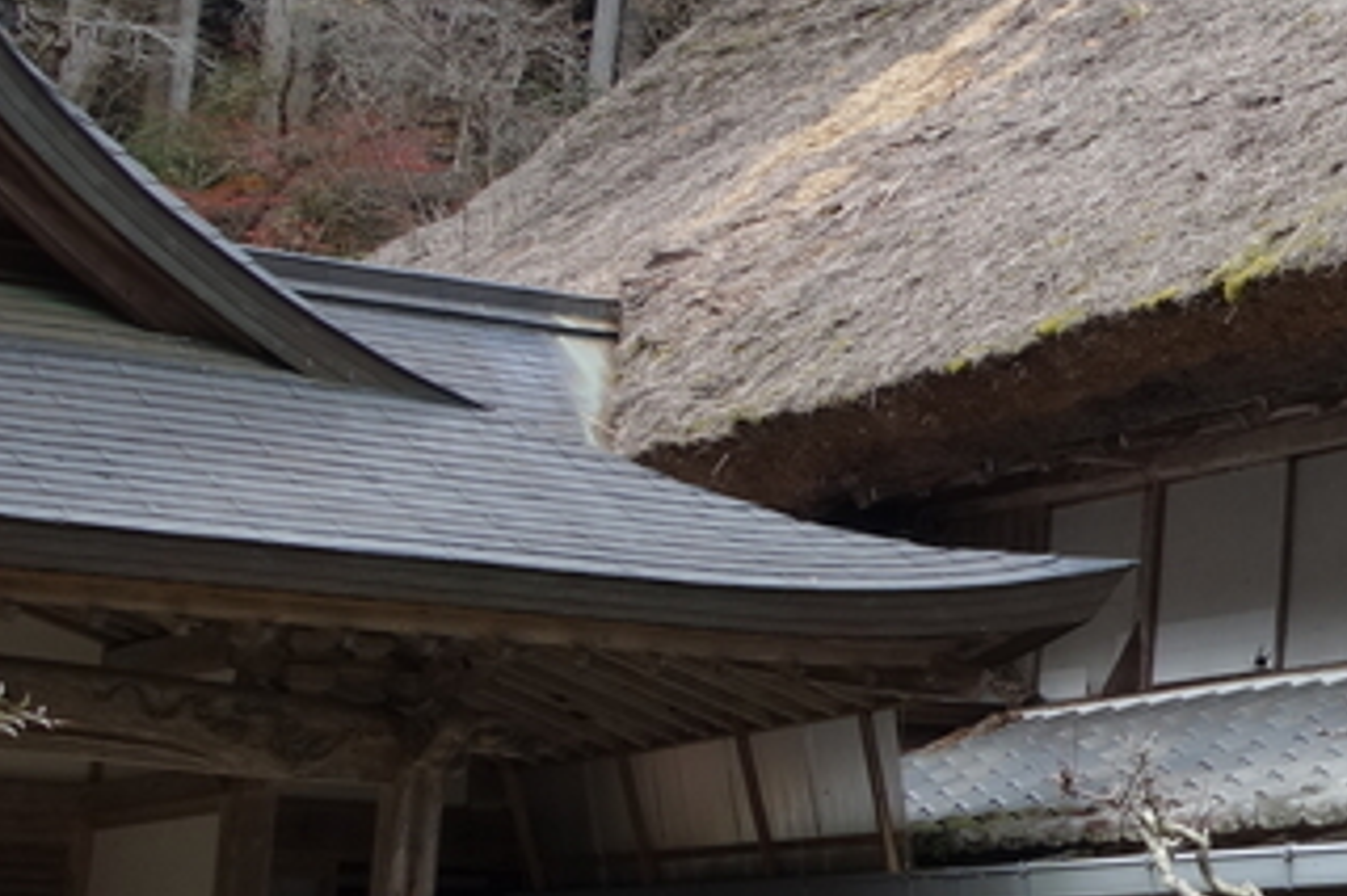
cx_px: 2227
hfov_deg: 16.9
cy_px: 332
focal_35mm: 105
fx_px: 3927
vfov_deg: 13.0
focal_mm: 10.4
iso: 125
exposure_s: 1/100
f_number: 5
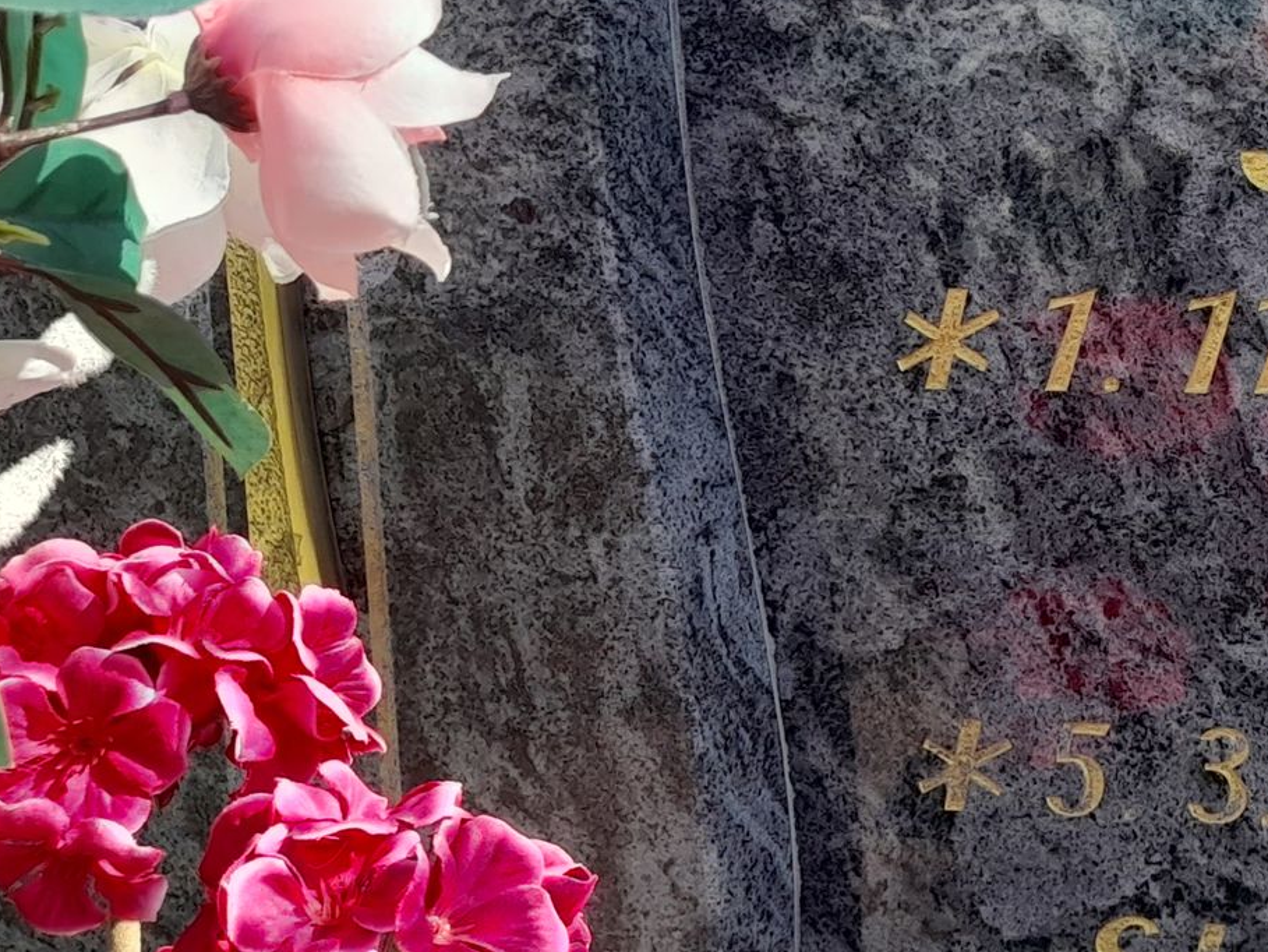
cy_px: 296
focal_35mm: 77
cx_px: 1656
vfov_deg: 19.1
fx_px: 2821
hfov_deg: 22.6
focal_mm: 4.6
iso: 20
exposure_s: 1/231
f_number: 2
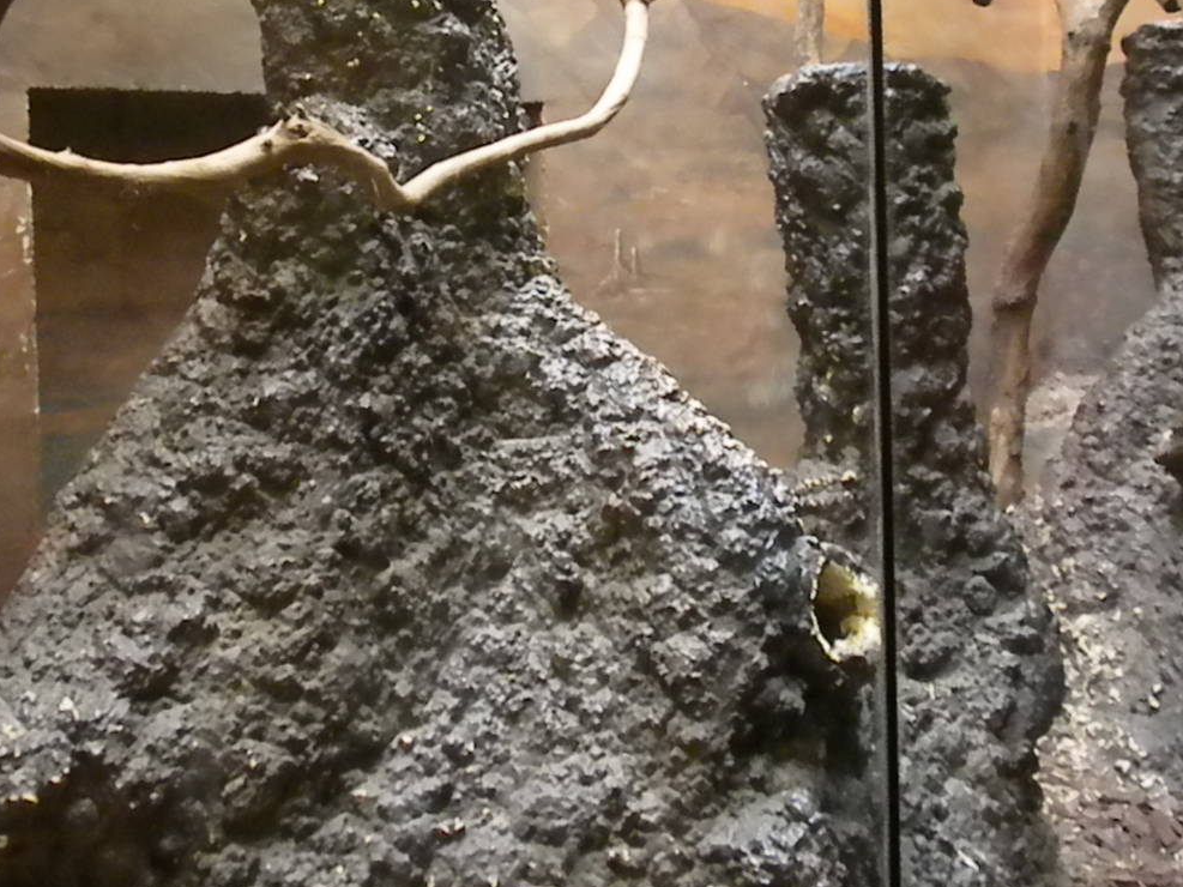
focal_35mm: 60
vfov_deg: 24.1
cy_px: 194
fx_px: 2050
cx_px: 608
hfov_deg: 32.2
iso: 1120
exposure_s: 1/53.7
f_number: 3.5
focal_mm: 6.6
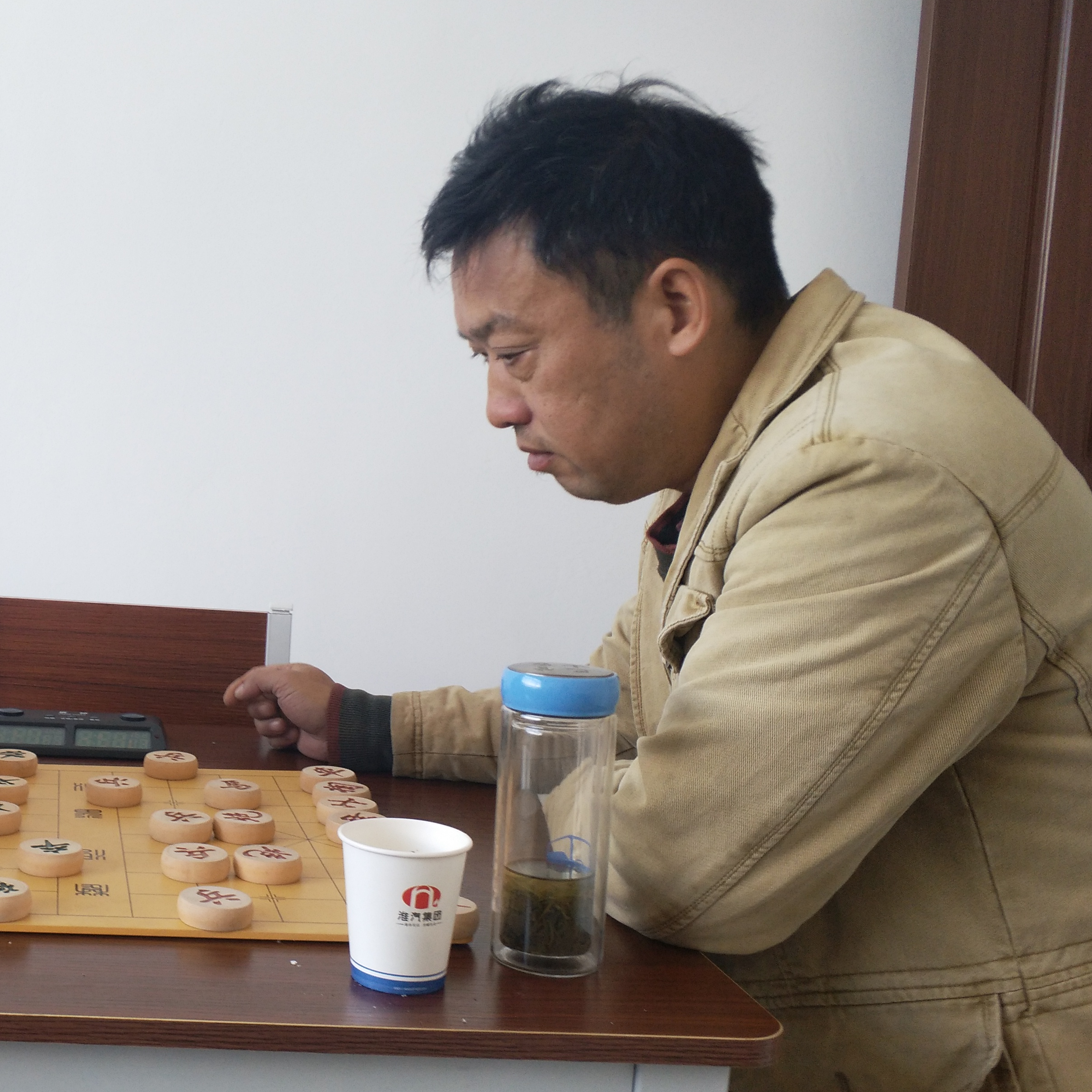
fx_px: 1321
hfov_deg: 40.8
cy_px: 607
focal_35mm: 37
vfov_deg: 44.9
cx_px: 73
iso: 88
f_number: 2
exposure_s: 1/50
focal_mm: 3.79
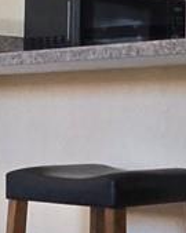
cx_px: 409
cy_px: 105
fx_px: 826
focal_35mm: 120
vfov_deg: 16.0
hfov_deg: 11.2
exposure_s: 1/60
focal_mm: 2.2
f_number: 1.9
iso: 320
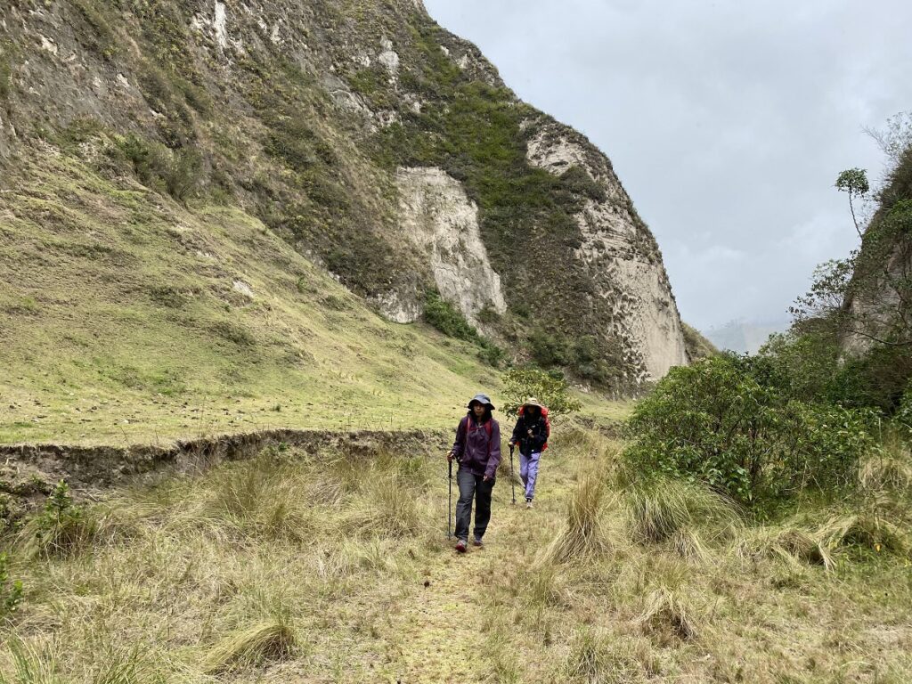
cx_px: 456
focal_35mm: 26
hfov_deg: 67.3
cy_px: 342
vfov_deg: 53.1
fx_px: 685
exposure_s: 1/934
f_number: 1.8
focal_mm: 4.25
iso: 32
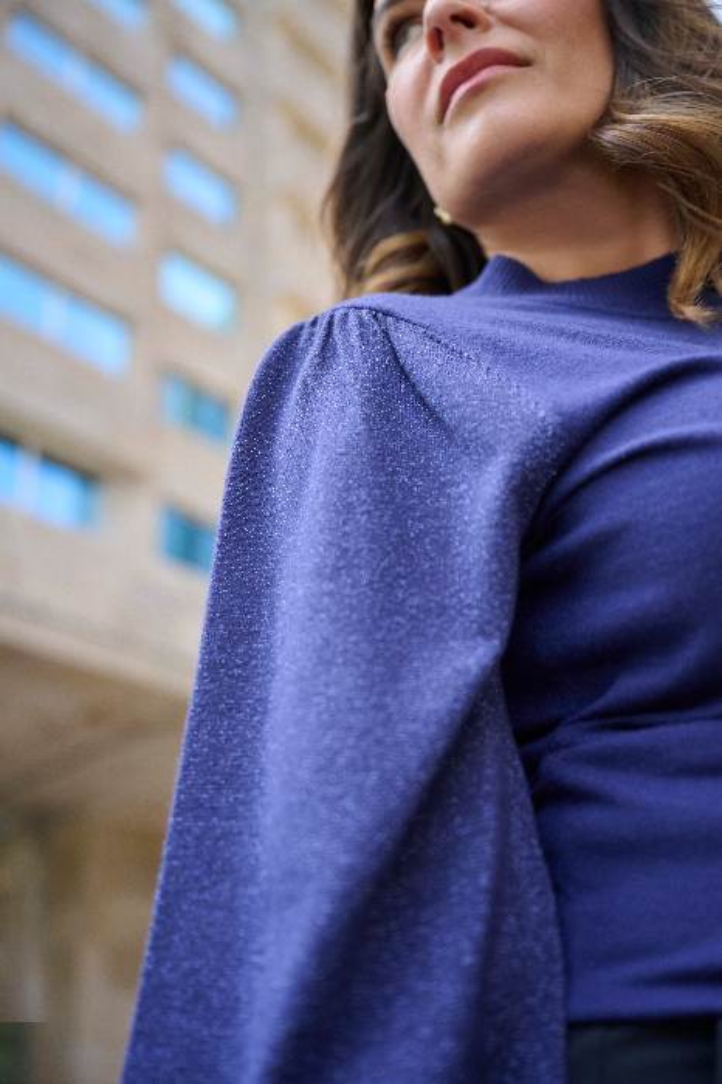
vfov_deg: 50.7
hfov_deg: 35.0
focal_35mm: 38
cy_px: 542
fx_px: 1144
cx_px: 361
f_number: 2.8
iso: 160
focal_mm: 38
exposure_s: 1/200
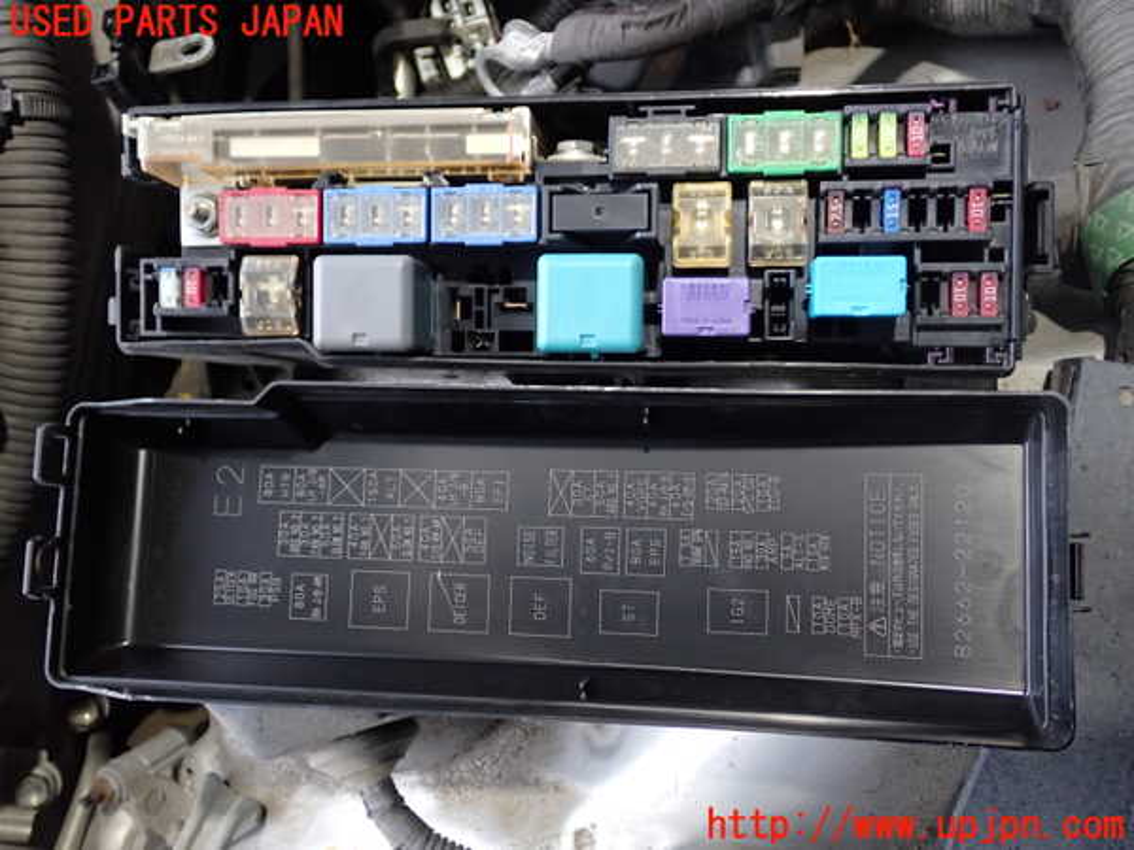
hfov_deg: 51.4
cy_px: 425
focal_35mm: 36
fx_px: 1179
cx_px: 567
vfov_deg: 39.7
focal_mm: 6.37
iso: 500
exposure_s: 1/40
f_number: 2.5
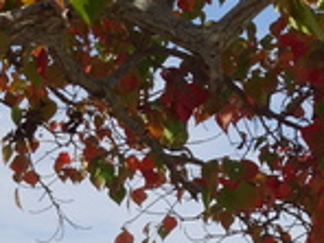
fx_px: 2677
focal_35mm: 286
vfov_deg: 5.2
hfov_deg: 6.9
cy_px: 352
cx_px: 239
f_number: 5
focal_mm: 14.99
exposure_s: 1/500
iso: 80
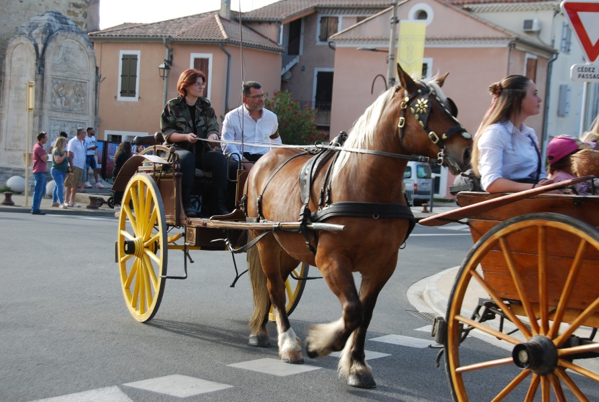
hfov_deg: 30.4
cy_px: 201
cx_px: 300
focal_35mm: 66
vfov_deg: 20.7
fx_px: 1101
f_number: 5.6
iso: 100
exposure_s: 1/125
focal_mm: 44
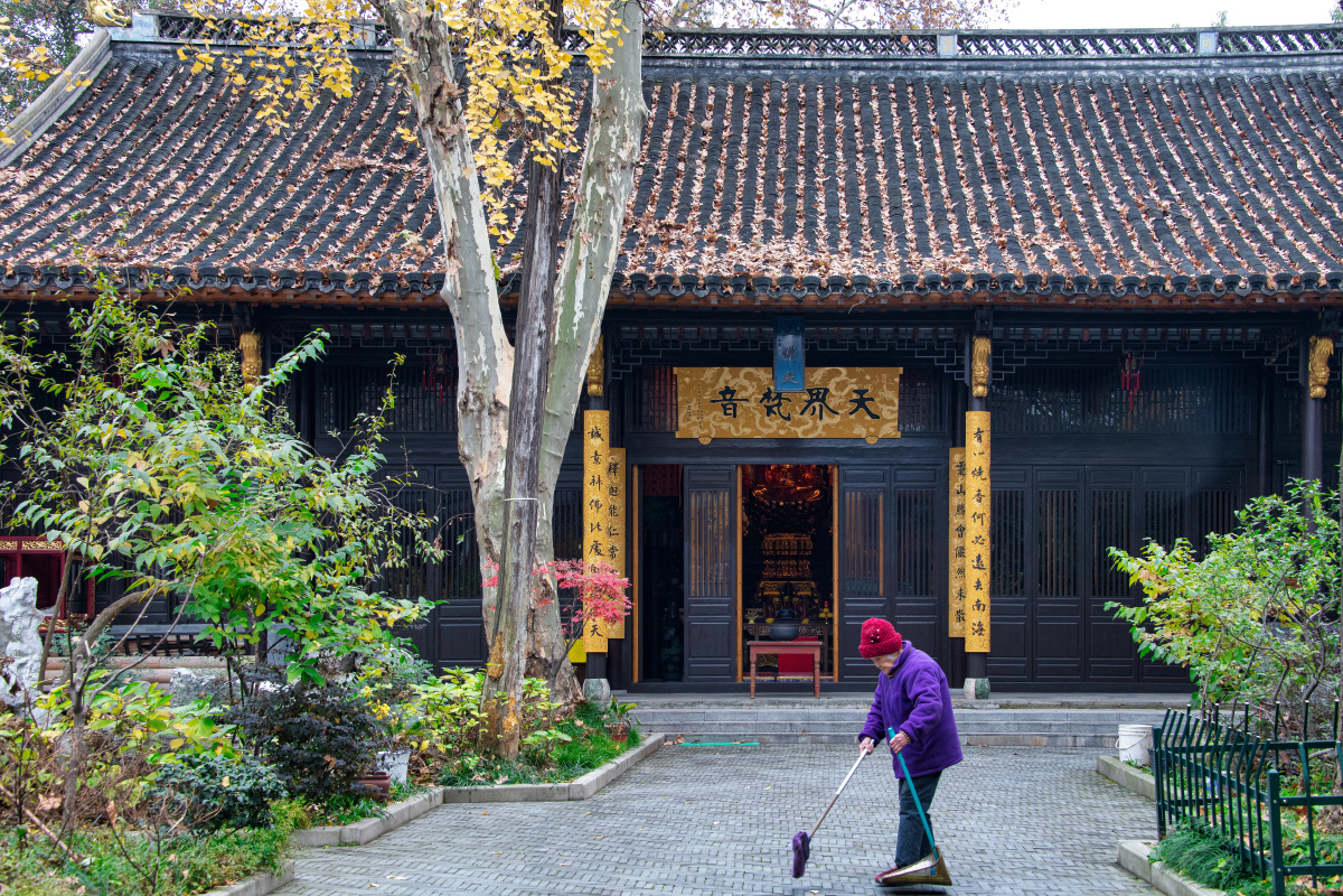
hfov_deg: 41.1
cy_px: 448
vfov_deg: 28.1
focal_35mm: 48
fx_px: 1791
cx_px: 672
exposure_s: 1/50
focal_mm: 48
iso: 800
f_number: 9
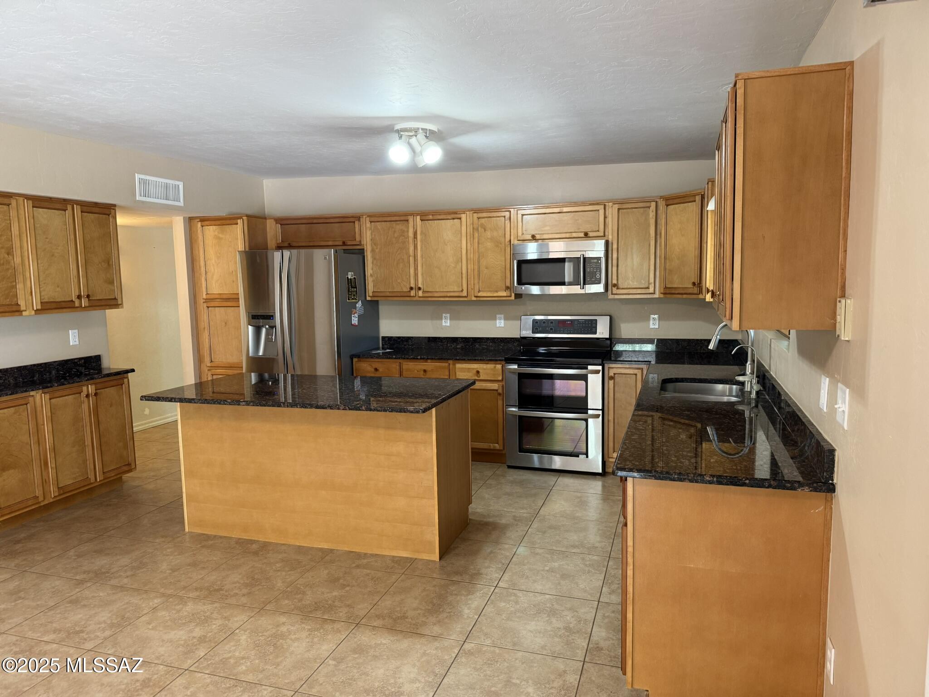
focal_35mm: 24
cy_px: 348
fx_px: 644
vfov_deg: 56.8
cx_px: 464
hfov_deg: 71.6
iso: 200
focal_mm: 6.76
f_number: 1.78
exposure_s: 1/41
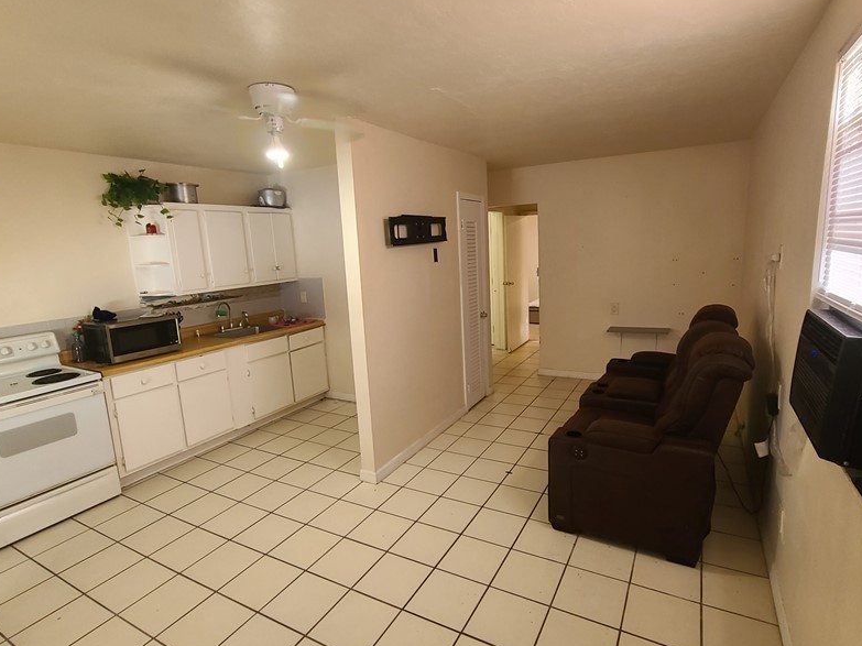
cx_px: 443
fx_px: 423
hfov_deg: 91.0
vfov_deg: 74.7
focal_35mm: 17
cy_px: 322
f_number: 2.2
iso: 320
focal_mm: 2.2
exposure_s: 1/60
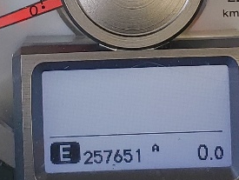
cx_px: 128
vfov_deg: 9.8
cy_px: -3
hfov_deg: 13.1
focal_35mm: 151
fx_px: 1044
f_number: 1.5
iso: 51
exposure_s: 1/120
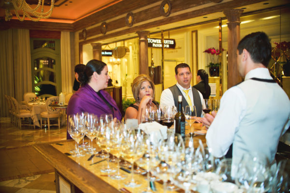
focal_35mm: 35
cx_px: 145
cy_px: 96
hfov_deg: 54.5
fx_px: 282
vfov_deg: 37.8
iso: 1000
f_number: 2.8
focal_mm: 35
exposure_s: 1/100
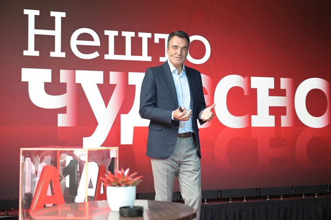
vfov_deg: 24.6
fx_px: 505
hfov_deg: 36.3
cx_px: 174
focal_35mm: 55
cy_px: 110
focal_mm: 52
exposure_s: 1/320
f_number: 3.2
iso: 640
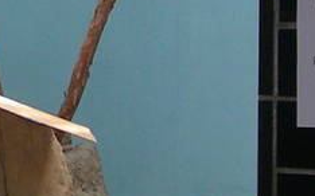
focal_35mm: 276
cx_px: -58
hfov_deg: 7.5
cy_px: 75
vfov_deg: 4.8
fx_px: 2368
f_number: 2.8
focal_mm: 7.8
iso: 50
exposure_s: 1/81
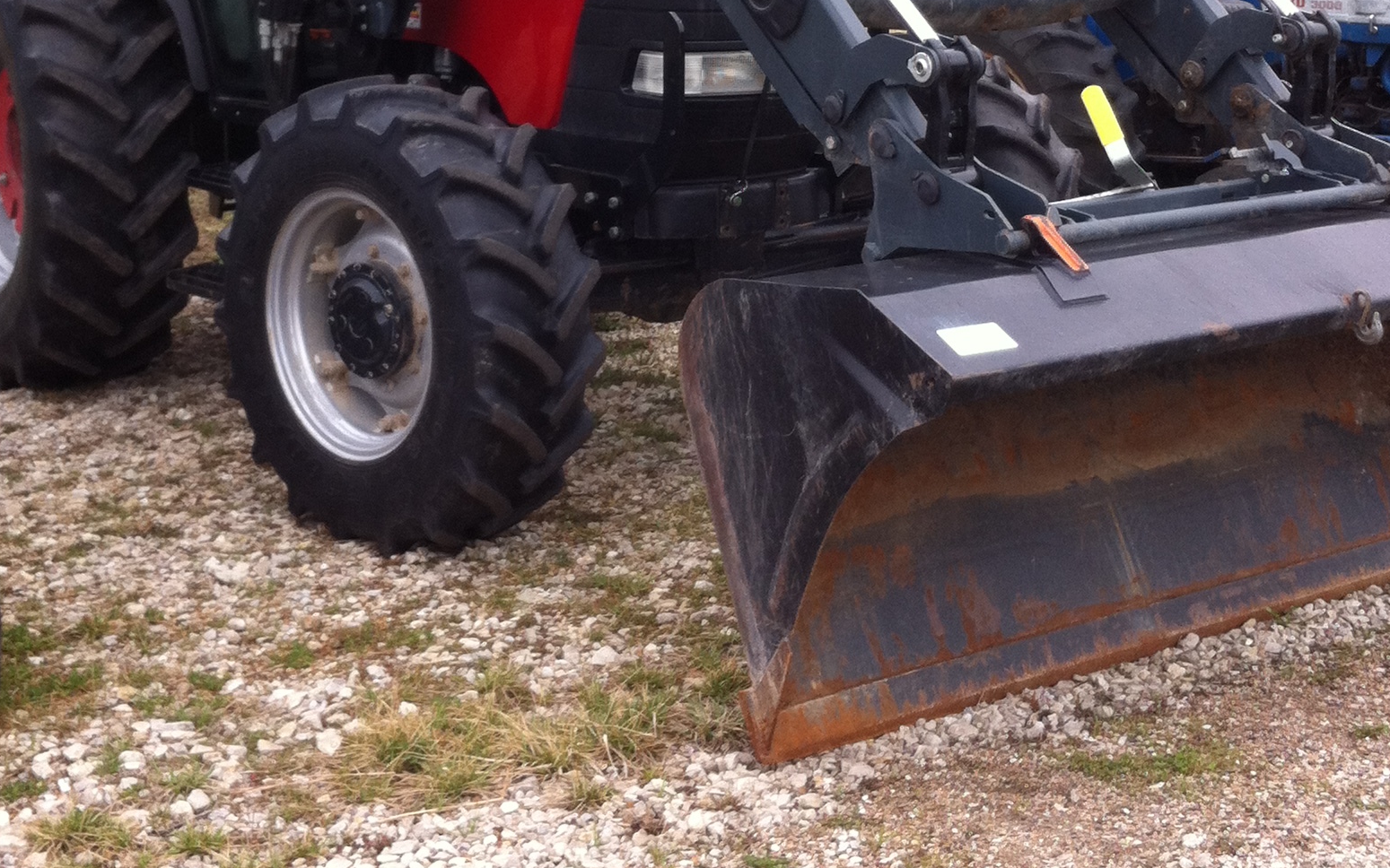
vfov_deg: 20.6
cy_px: 111
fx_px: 2349
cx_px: 704
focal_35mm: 62
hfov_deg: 33.0
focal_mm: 3.85
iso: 80
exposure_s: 1/217
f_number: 2.8
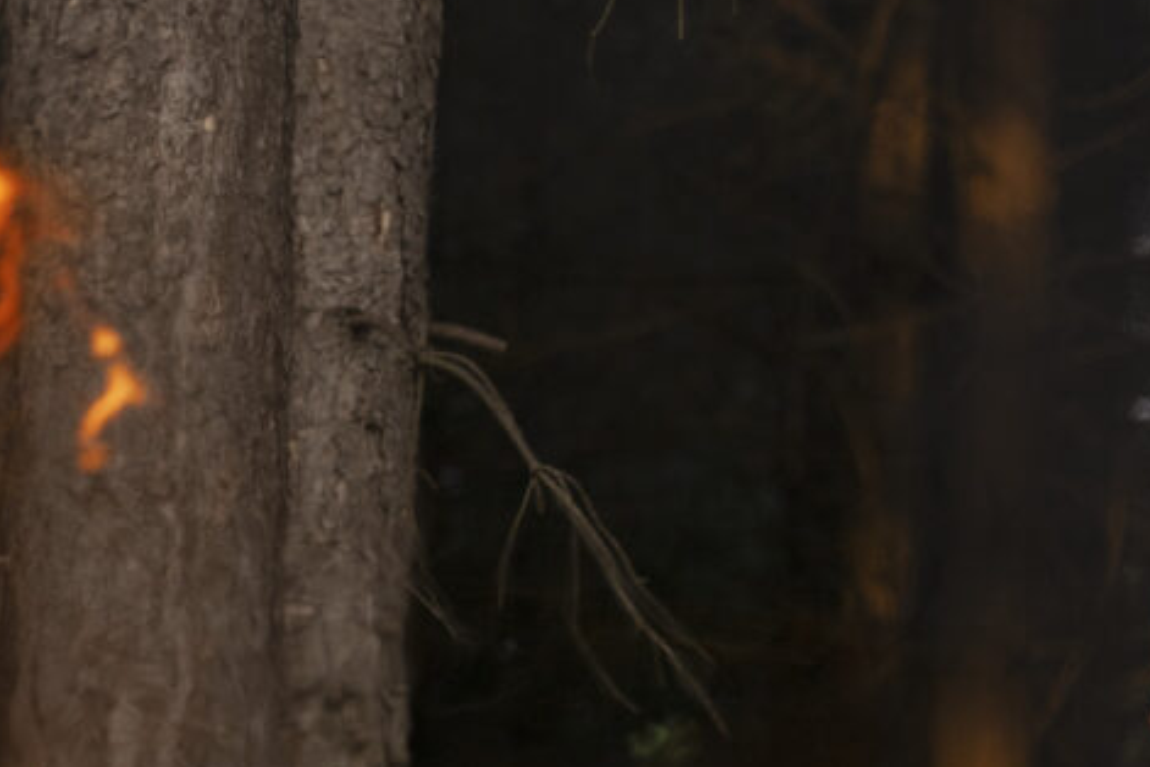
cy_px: 503
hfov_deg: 5.0
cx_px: 754
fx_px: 13096
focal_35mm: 410
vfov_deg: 3.4
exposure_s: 1/320
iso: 400
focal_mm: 165
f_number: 6.3
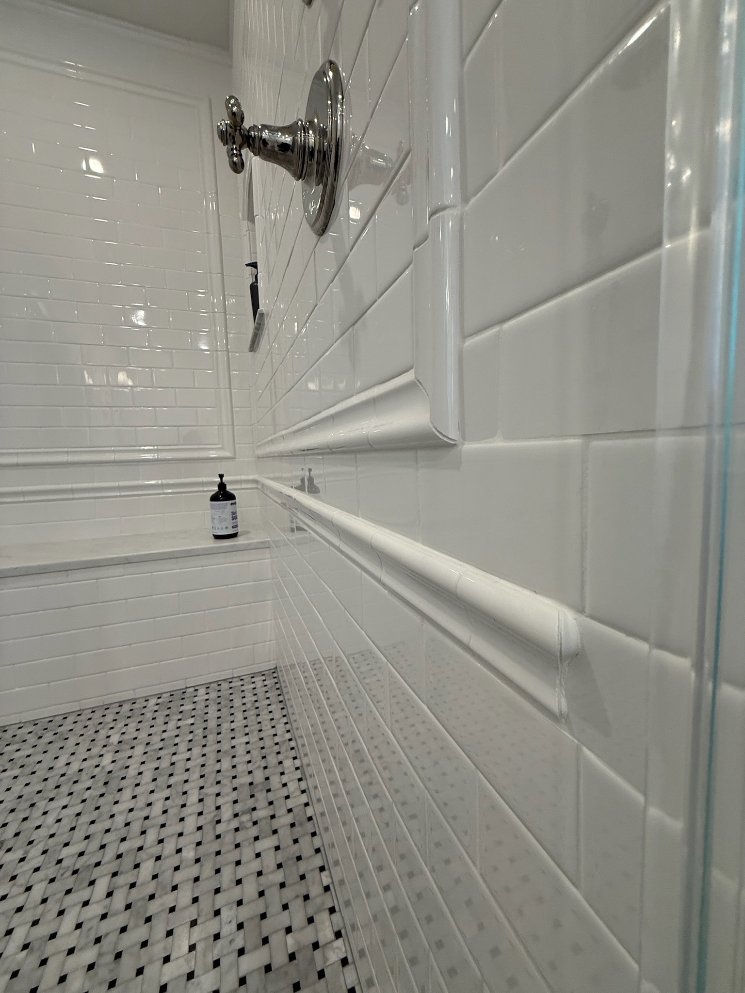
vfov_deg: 102.1
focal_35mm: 14
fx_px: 402
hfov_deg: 85.7
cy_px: 496
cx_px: 372
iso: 160
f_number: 2.2
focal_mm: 2.22
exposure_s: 1/120
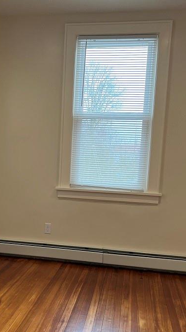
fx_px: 378
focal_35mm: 43
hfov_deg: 27.3
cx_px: 49
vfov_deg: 46.8
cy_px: 212
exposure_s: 1/120
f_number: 1.5
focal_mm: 5.7
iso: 125
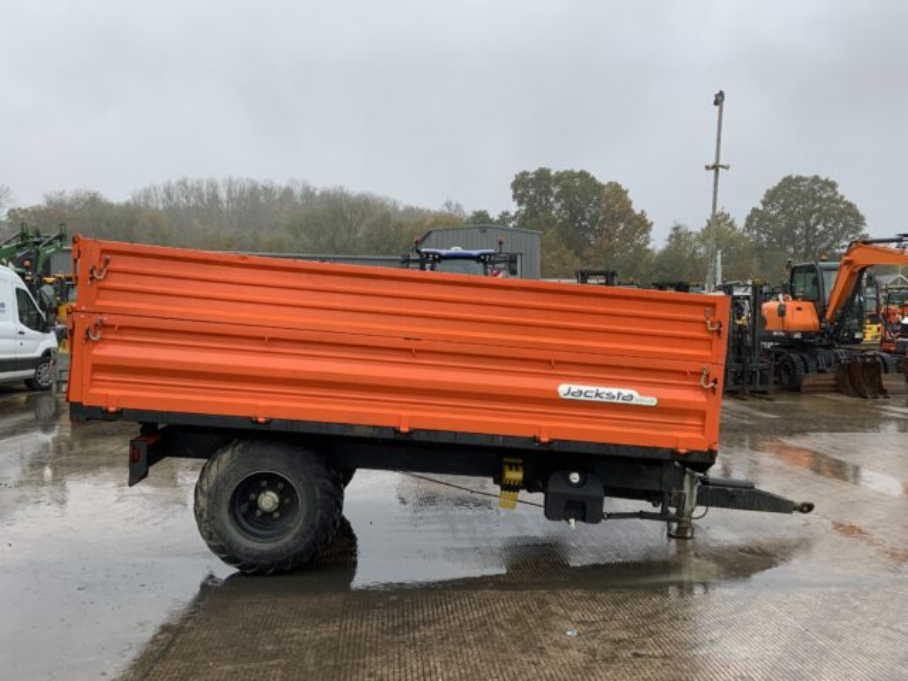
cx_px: 454
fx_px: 761
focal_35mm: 29
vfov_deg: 48.2
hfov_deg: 61.7
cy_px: 340
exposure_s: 1/122
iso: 50
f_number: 1.8
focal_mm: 3
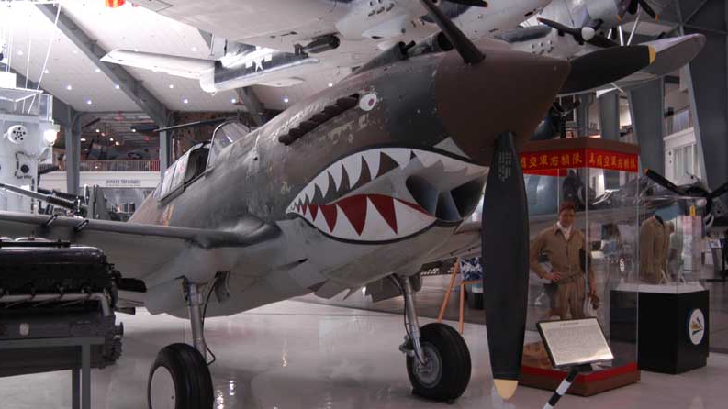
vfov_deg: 31.2
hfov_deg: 52.8
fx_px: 734
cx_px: 362
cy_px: 200
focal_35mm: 38
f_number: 3.5
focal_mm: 24
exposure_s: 1/30
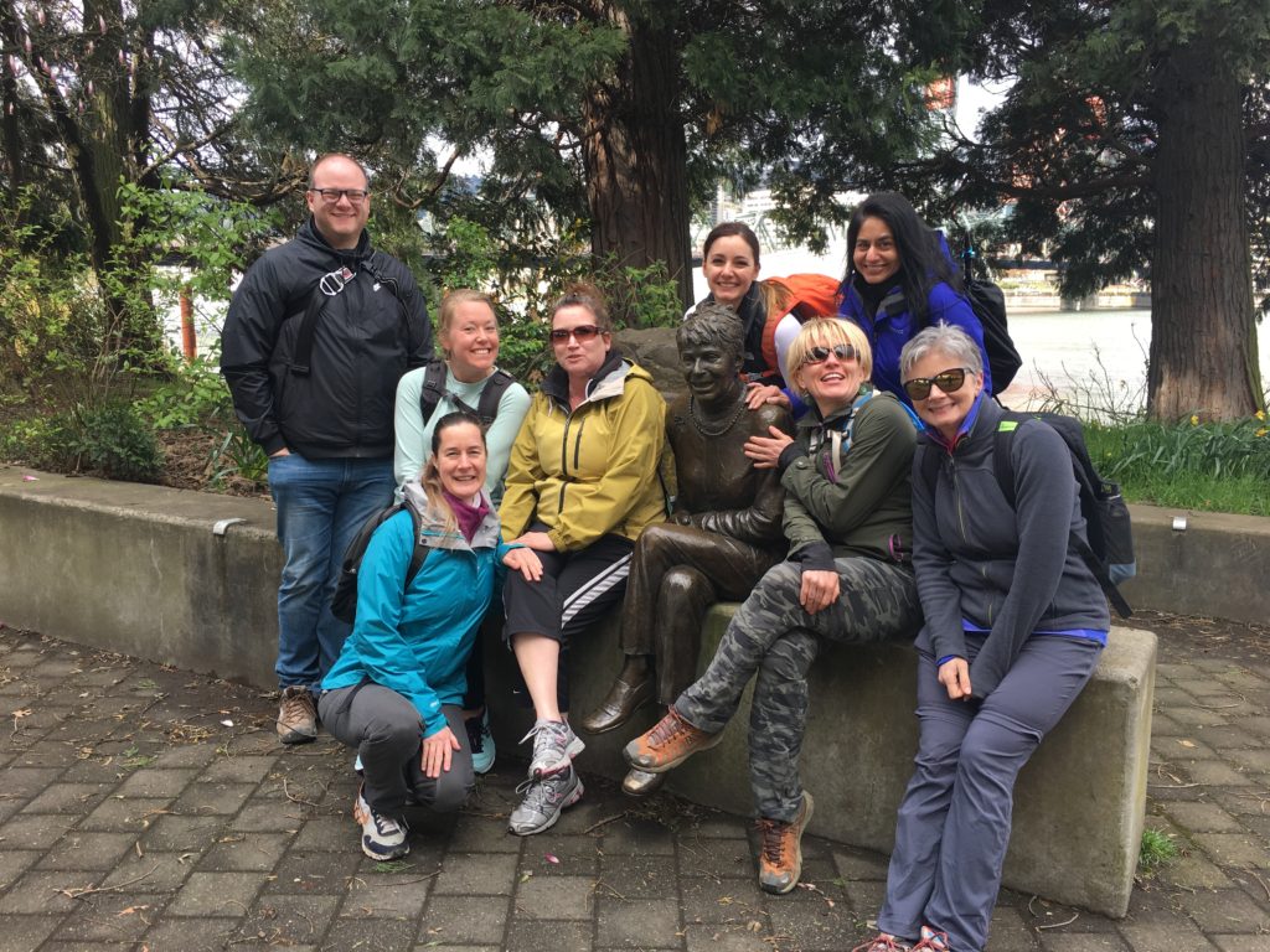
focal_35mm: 29
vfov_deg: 48.2
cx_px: 635
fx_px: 1064
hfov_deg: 61.7
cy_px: 476
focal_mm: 4.15
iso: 25
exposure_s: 1/210
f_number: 2.2
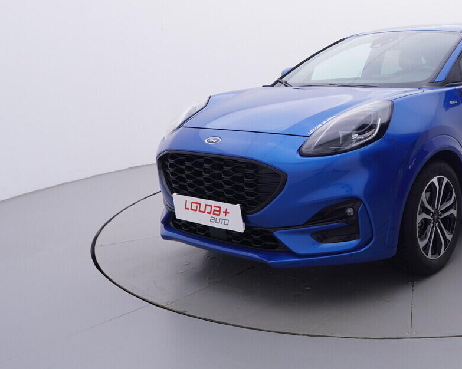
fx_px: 531
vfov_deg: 37.9
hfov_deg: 43.0
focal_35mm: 39
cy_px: 126
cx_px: 416
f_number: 5
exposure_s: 1/80
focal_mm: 15
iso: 200
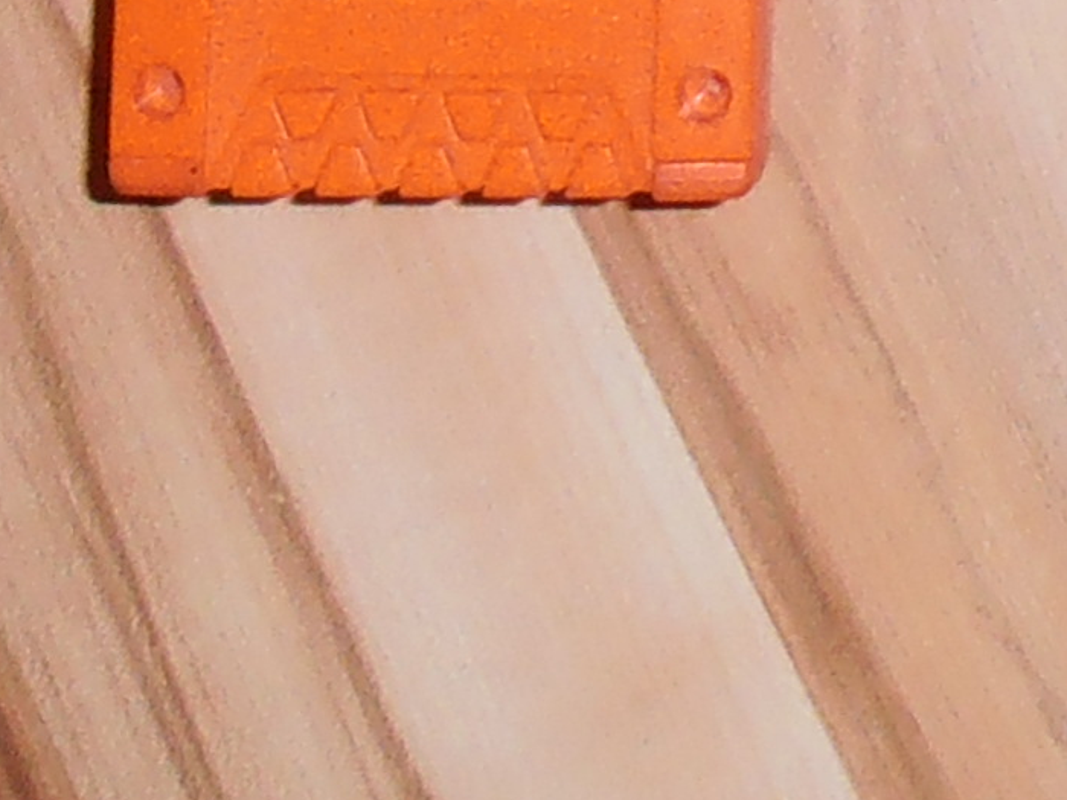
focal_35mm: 147
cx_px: 1508
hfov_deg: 12.8
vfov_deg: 8.9
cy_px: -1300
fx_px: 4531
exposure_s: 1/30
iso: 125
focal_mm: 4.2
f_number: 3
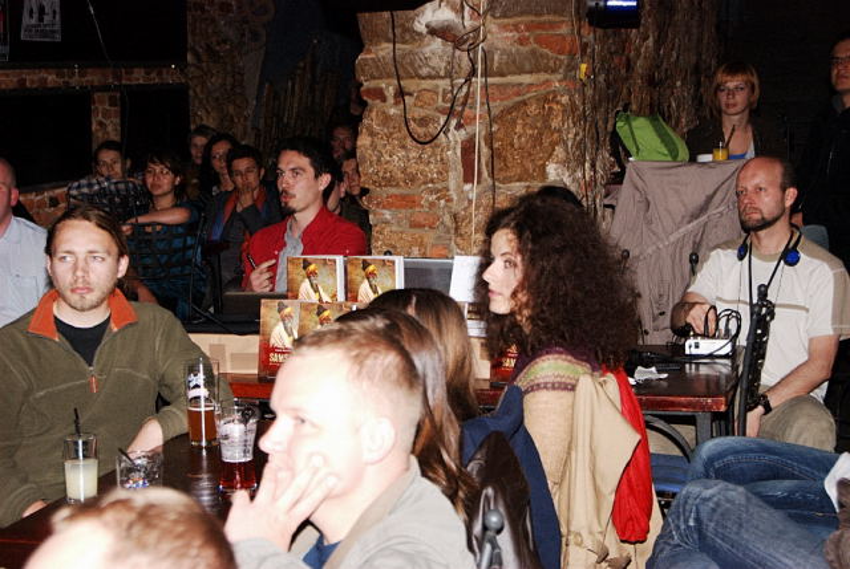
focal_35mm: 75
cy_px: 284
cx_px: 425
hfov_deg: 26.9
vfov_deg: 18.2
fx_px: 1774
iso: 400
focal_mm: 50
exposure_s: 1/200
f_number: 6.3
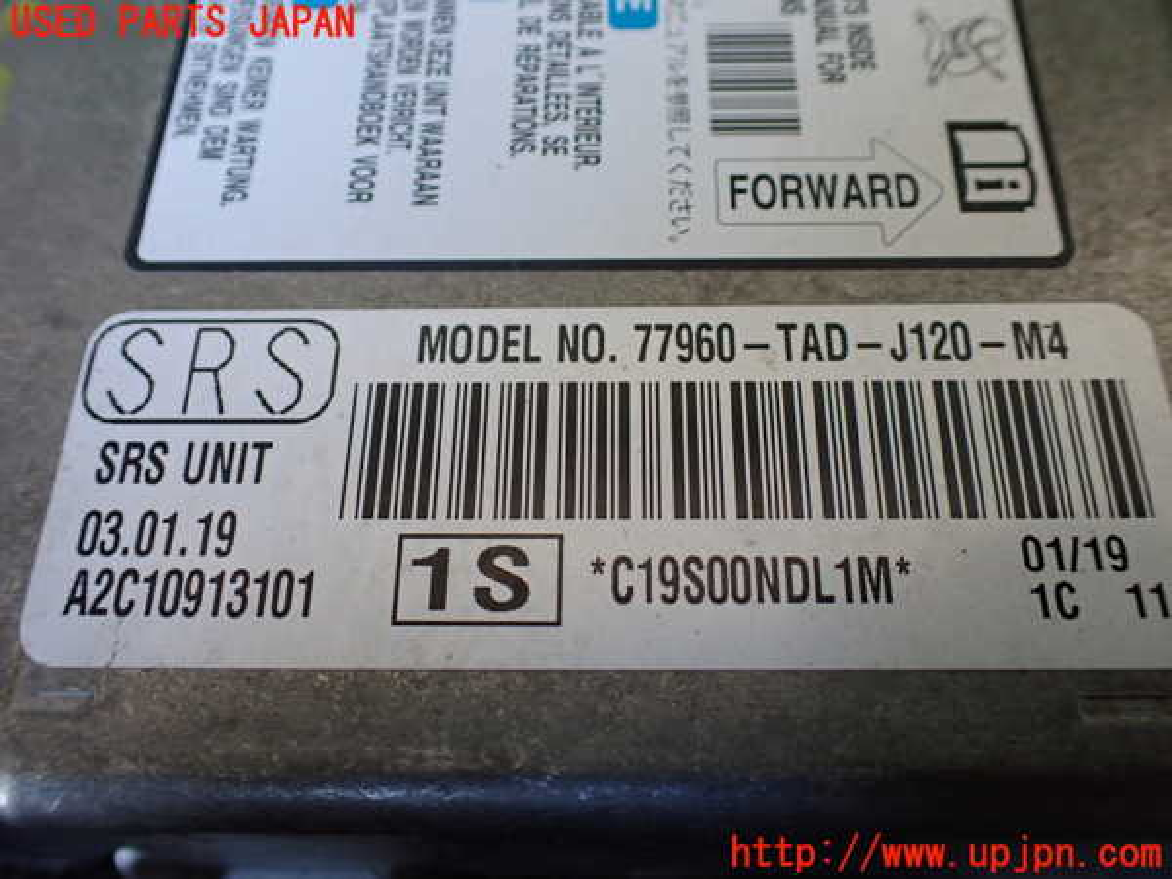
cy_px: 440
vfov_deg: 46.8
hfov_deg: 60.0
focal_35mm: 30
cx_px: 586
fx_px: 1016
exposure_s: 1/125
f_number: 2.3
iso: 400
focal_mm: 5.4
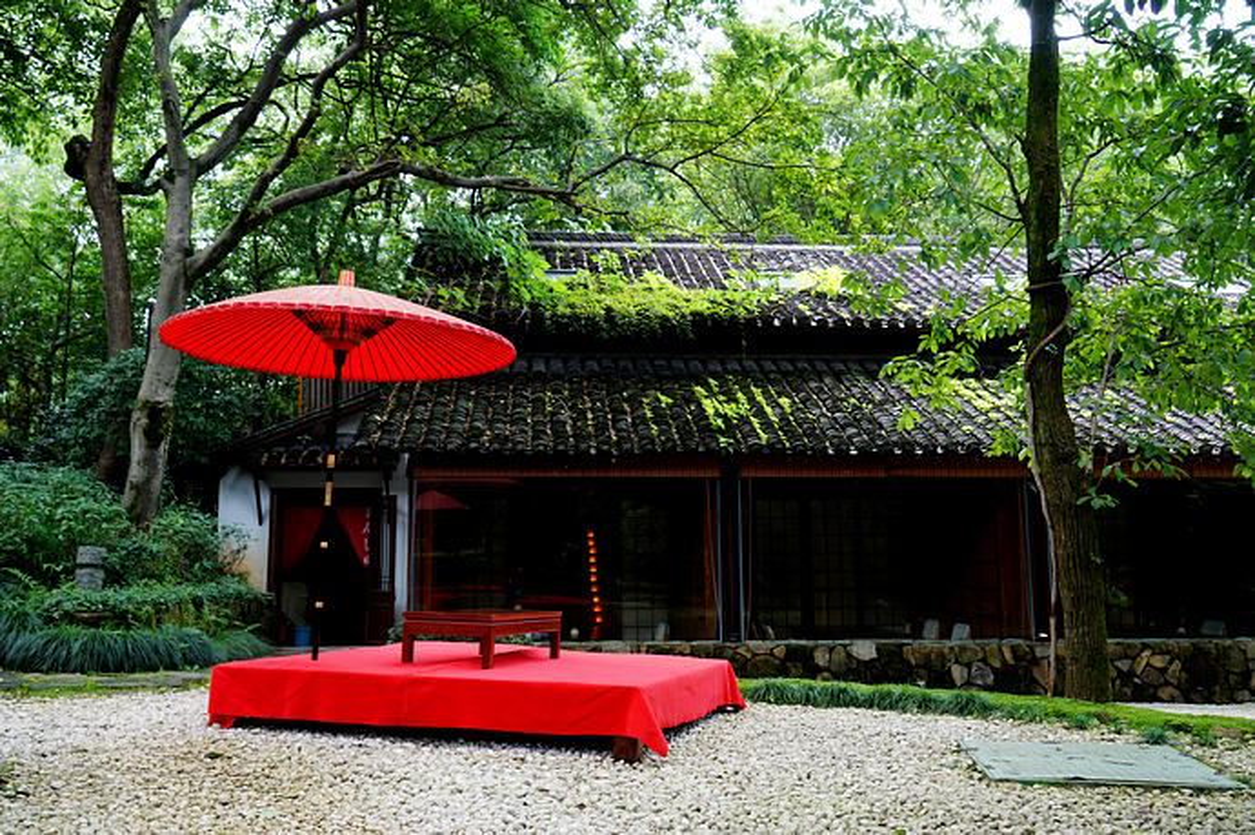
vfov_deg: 43.5
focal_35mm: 30
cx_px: 628
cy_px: 418
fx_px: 1045
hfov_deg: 62.0
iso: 160
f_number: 9
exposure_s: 1/13
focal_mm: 30
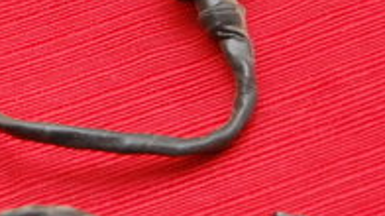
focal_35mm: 231
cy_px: 108
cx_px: -82
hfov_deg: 9.2
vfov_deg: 5.3
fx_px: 2354
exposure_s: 1/60
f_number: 5.3
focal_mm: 45
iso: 720
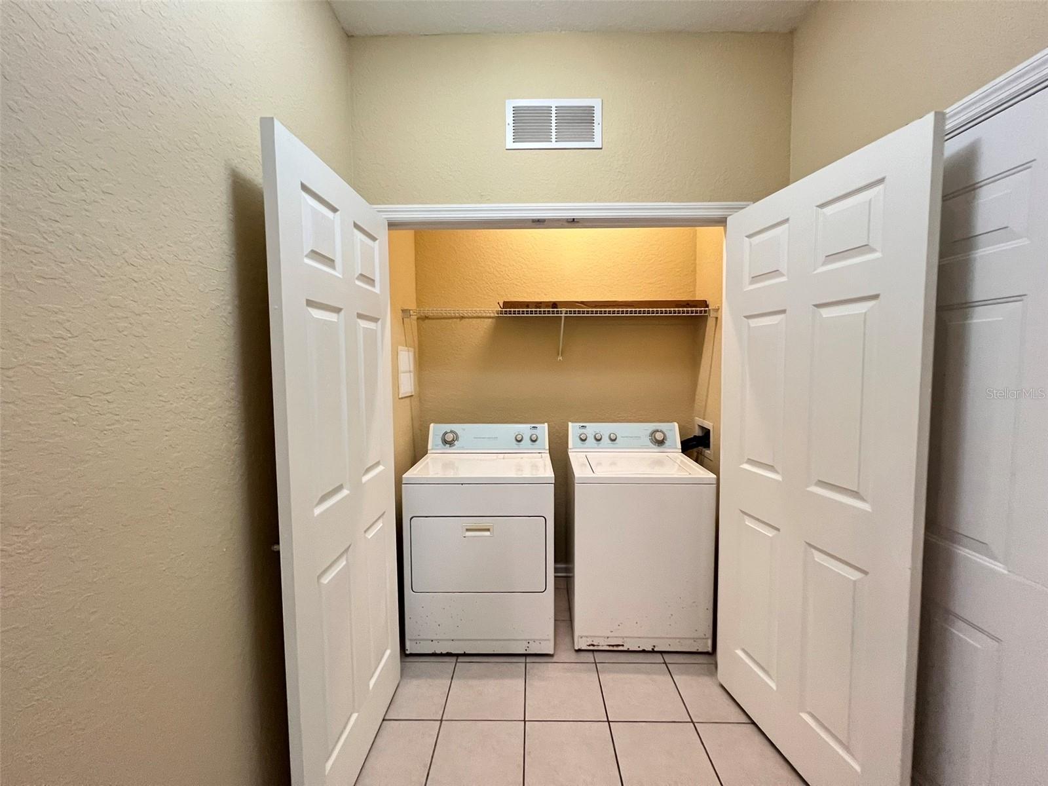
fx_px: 394
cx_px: 524
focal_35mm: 13
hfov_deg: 106.2
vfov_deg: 89.9
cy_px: 393
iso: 400
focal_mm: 1.57
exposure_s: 1/60
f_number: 1.8
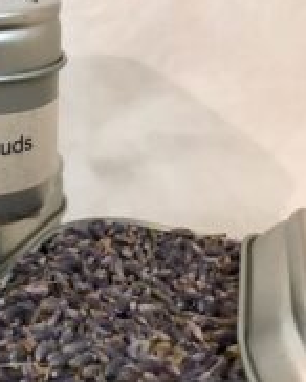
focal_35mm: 60
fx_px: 678
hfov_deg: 24.5
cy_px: 206
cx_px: 19
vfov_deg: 31.4
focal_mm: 3.99
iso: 50
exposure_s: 1/15
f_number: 1.8
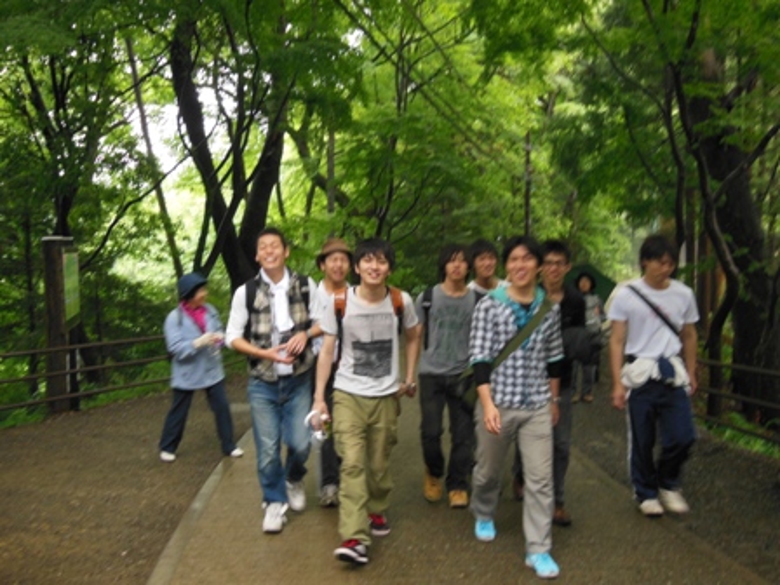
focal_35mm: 39
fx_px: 879
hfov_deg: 47.9
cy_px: 292
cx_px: 390
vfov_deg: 36.8
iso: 250
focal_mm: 6.9
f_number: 4.1
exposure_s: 1/30
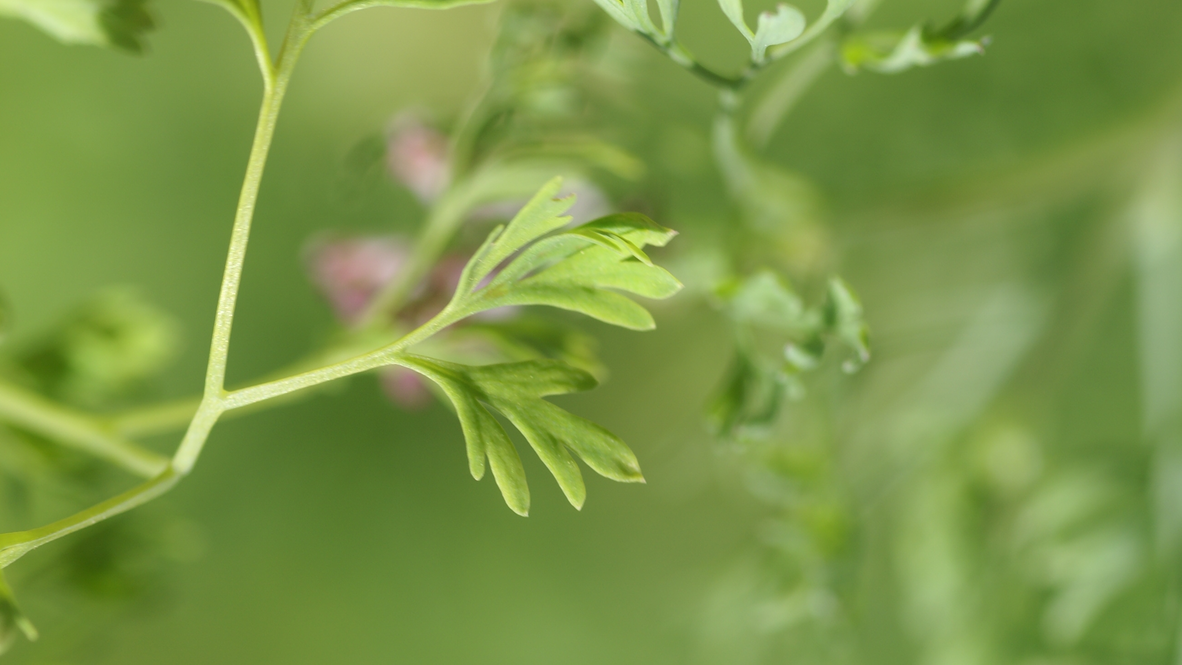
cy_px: -177
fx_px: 6645
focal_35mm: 212
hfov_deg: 10.2
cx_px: 591
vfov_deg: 5.7
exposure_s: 1/200
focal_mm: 90
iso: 100
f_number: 6.3
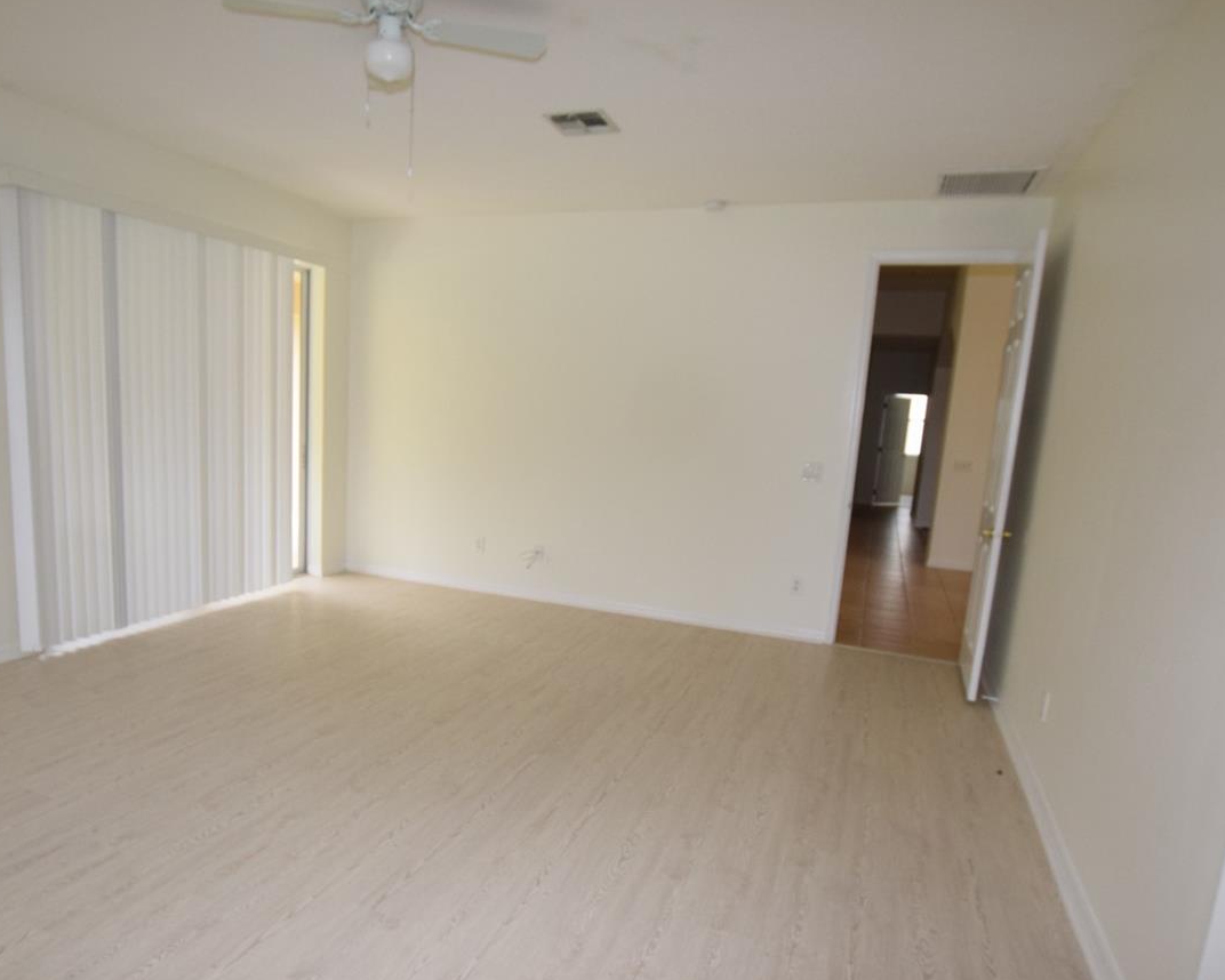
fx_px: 761
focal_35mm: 21
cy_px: 561
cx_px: 552
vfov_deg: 65.2
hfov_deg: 77.4
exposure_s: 1/100
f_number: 5
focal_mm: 10
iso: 800
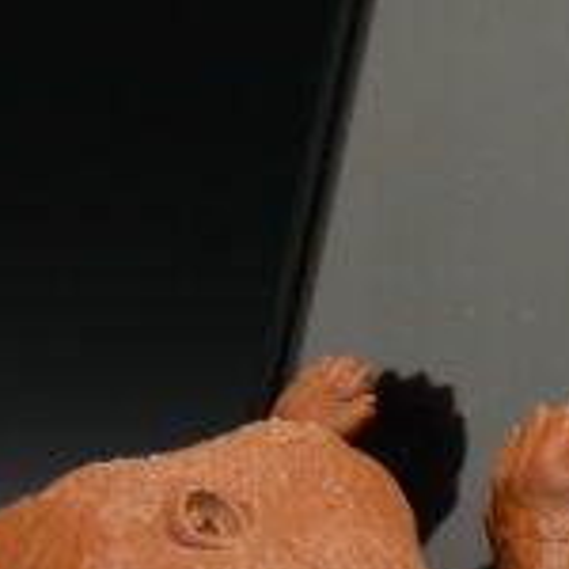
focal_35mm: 345
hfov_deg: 5.1
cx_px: 429
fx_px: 6408
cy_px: 330
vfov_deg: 5.1
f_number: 4.8
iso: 800
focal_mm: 45
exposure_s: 1/60
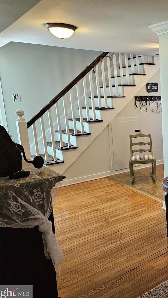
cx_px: 186
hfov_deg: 30.8
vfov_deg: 58.0
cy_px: 150
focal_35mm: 34
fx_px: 269
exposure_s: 1/120
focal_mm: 5.4
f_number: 1.8
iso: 400
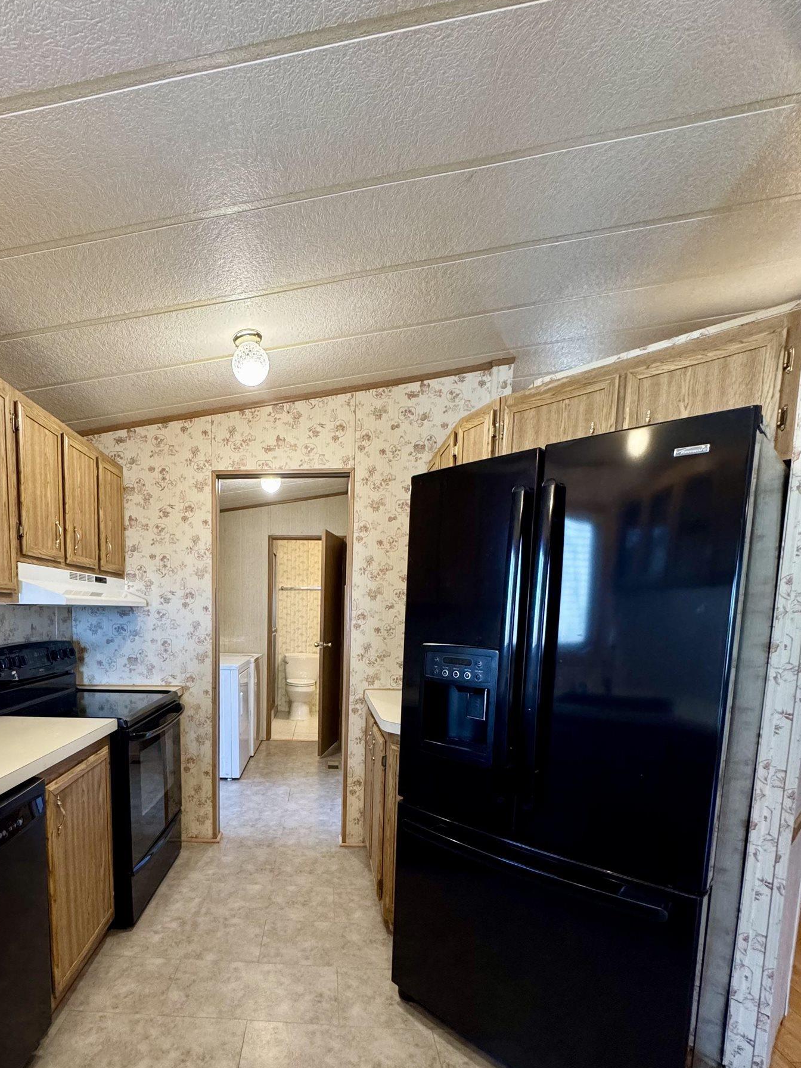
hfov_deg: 70.1
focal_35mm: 18
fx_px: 555
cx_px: 287
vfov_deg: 86.0
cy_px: 669
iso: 400
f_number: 2.2
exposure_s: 1/60
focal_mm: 2.22
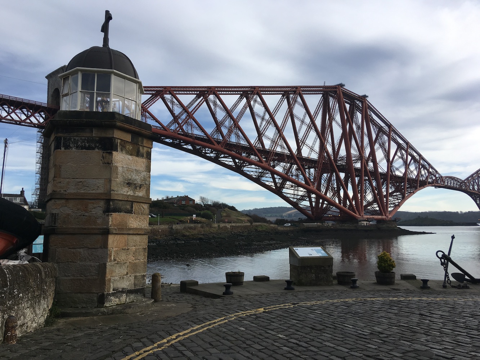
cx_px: 240
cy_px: 180
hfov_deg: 61.7
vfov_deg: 48.2
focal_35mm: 29
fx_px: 402
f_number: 2.2
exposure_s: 1/1202
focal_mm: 4.15
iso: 25
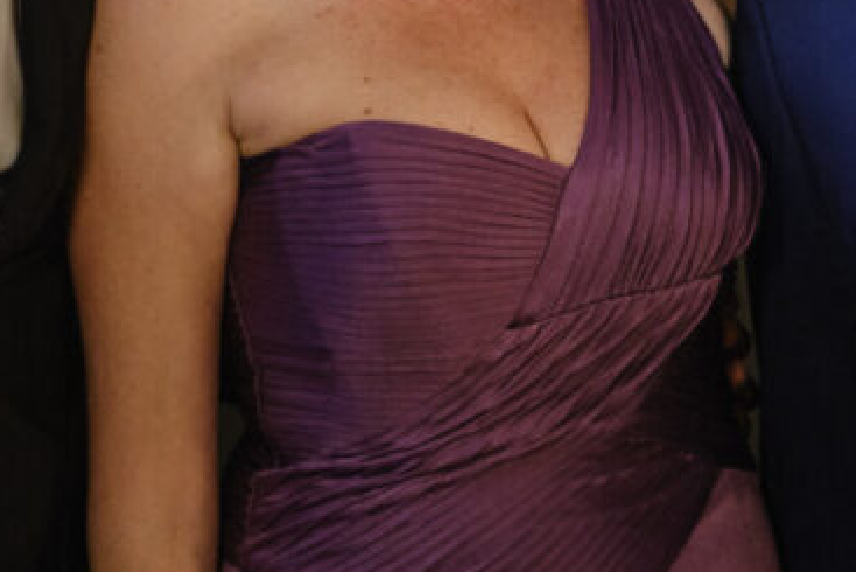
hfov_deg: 9.8
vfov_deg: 6.5
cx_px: 494
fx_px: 4971
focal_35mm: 209
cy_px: -172
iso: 3200
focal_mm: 50
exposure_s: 1/100
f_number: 2.8
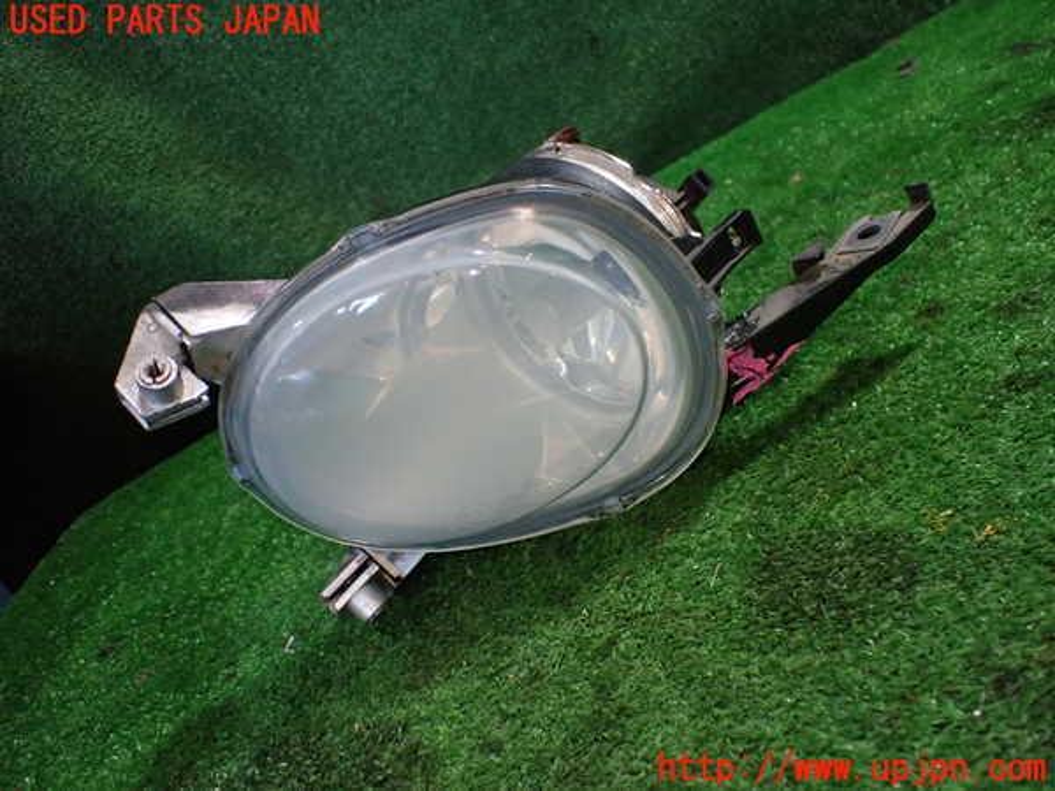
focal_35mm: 30
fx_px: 914
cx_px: 528
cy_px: 396
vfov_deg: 46.8
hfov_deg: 60.0
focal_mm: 5.4
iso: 640
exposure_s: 1/125
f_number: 2.3
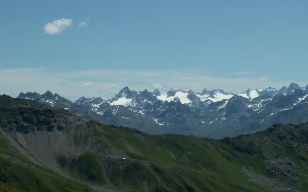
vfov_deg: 15.7
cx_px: 154
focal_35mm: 83
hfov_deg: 24.9
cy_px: 100
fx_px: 696
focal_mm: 13
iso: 50
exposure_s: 1/320
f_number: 8
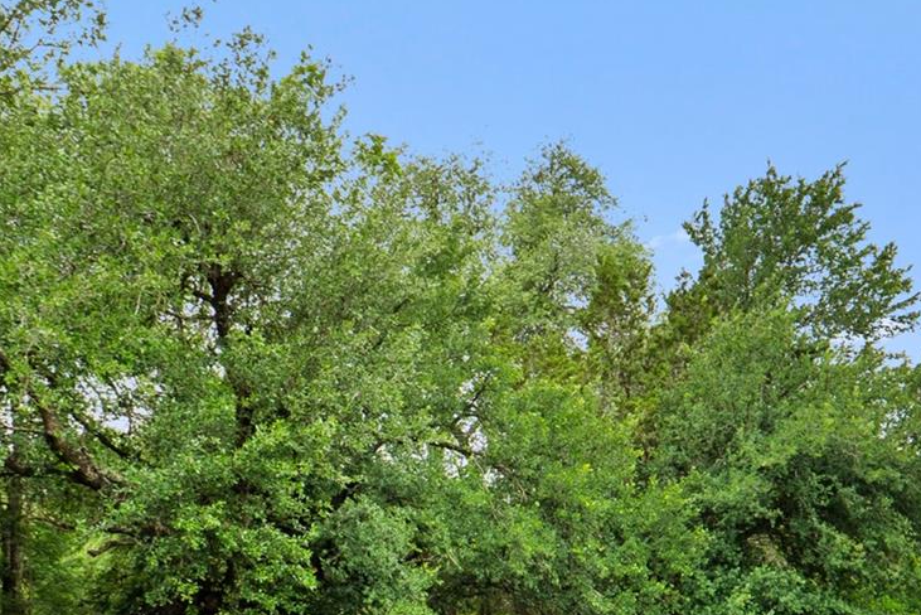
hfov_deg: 46.3
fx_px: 1075
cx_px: 523
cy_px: 592
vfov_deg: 30.1
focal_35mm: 42
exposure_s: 1/30
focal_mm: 10
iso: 200
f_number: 9
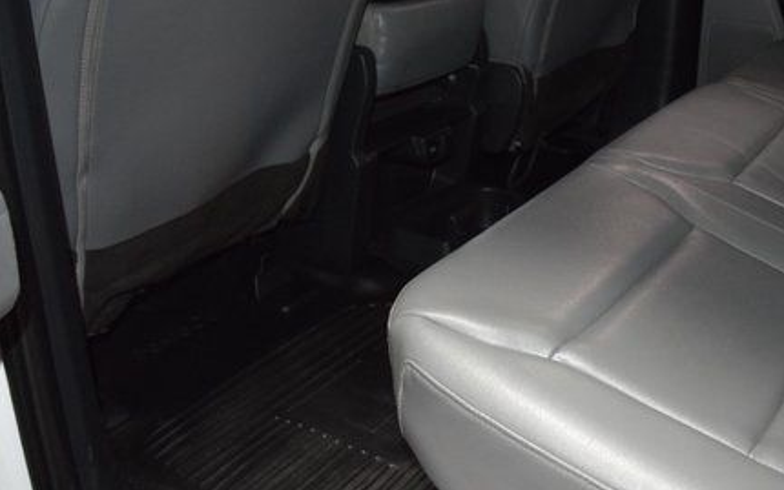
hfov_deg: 47.4
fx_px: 876
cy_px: 212
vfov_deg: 31.2
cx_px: 523
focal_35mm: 41
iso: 2800
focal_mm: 18
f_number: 3.5
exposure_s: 1/125
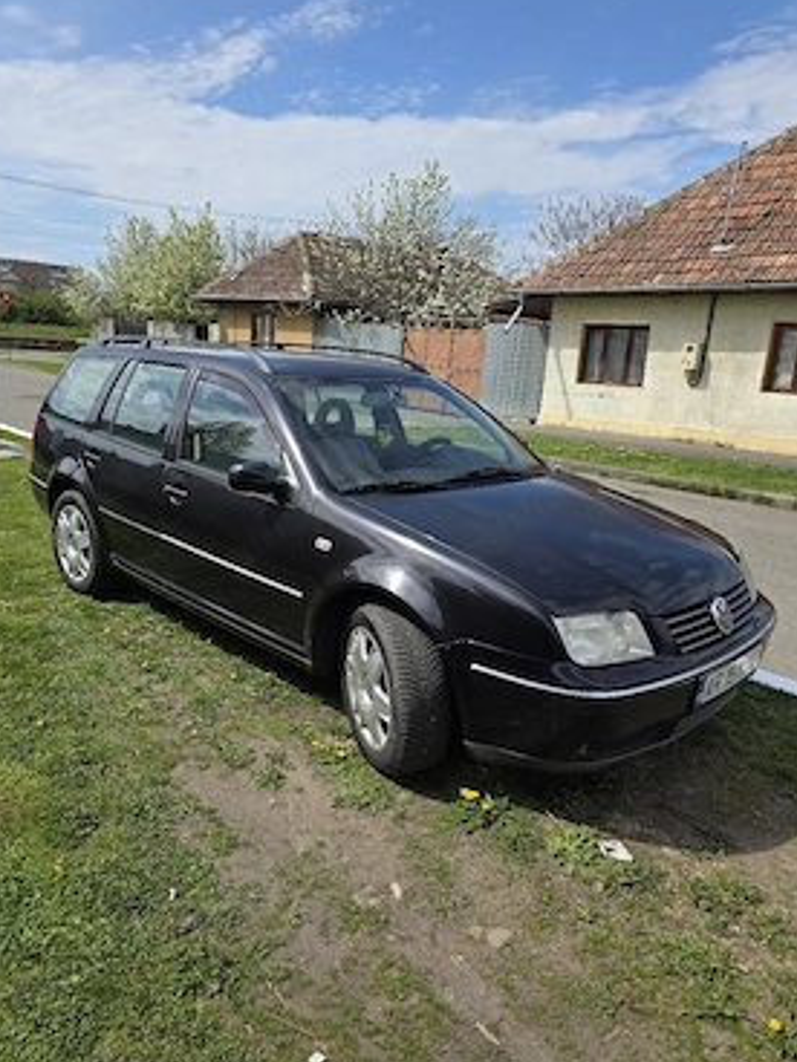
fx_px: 767
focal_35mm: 25
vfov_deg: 69.4
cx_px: 375
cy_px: 537
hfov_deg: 54.8
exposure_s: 1/10000
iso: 80
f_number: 1.7
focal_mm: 6.3
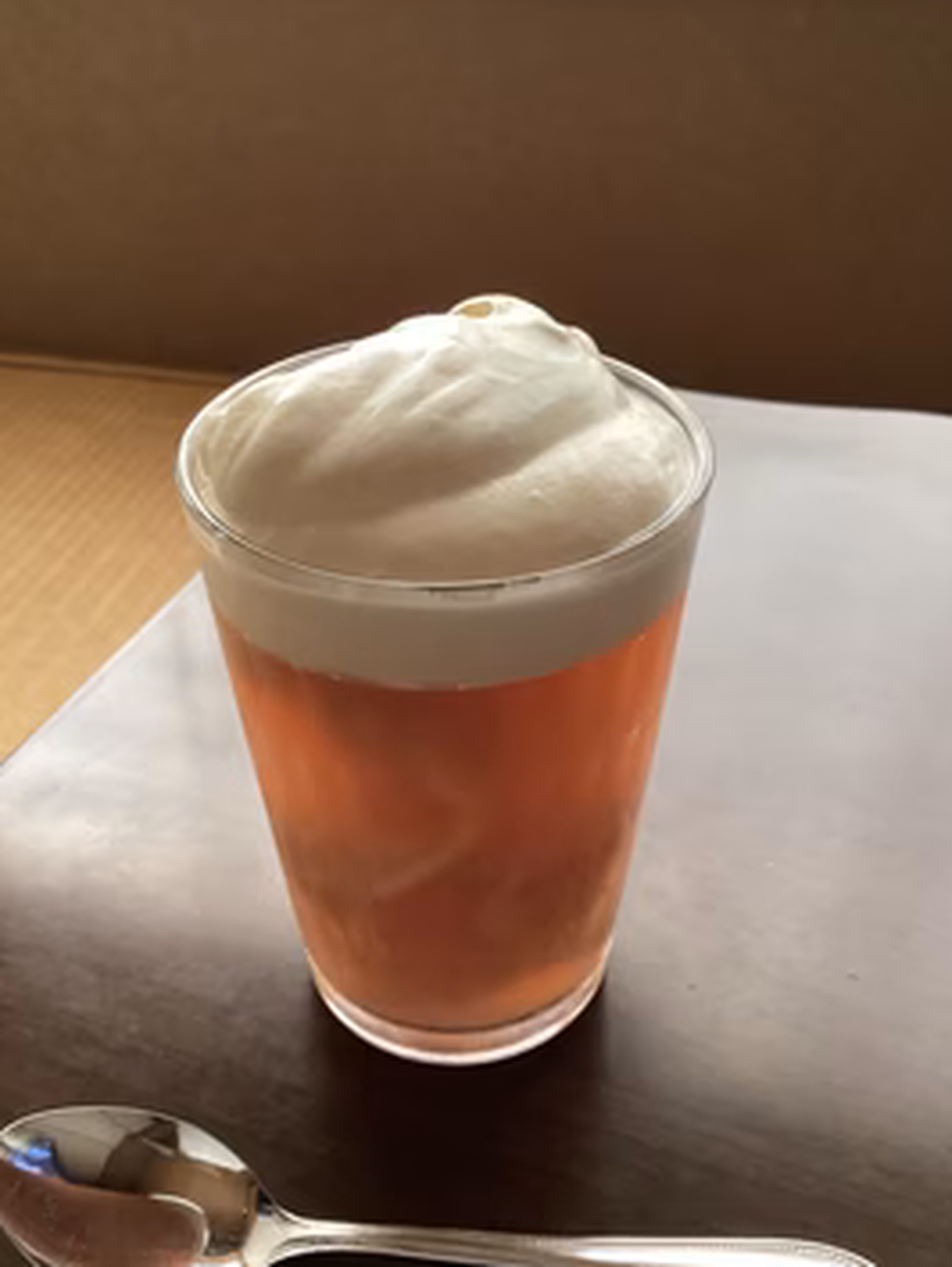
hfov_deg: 40.7
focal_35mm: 35
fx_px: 1282
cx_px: 508
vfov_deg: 52.5
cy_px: 705
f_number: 2.4
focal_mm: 3.3
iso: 320
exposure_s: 1/33
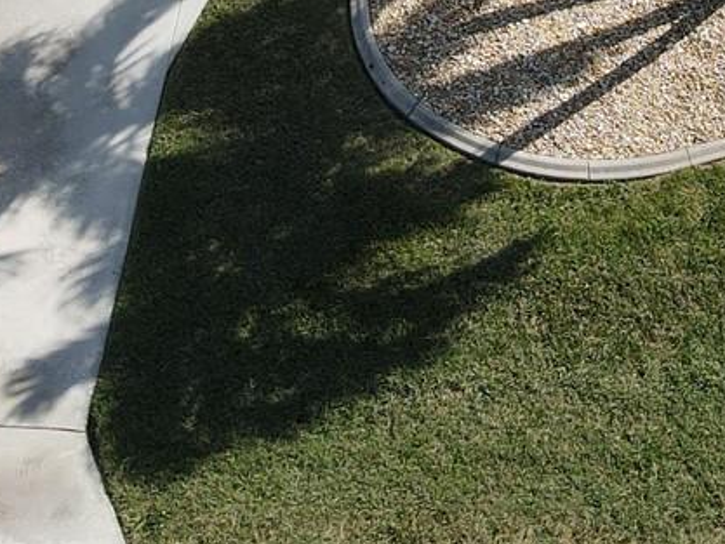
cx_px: 683
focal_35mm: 92
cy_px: -377
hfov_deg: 20.8
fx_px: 1927
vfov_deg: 14.5
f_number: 2.8
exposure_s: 1/800
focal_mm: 4.5
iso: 110
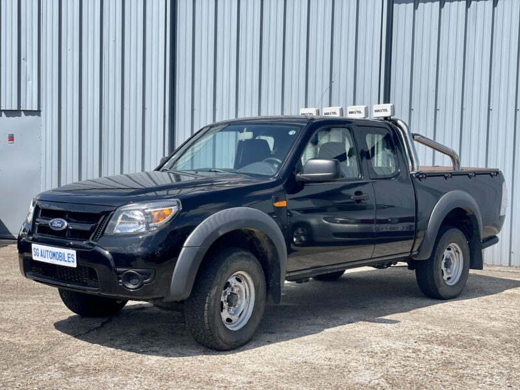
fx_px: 781
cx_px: 260
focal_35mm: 52
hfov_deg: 36.8
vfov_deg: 28.0
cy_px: 195
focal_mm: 6
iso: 32
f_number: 2
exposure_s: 1/1845
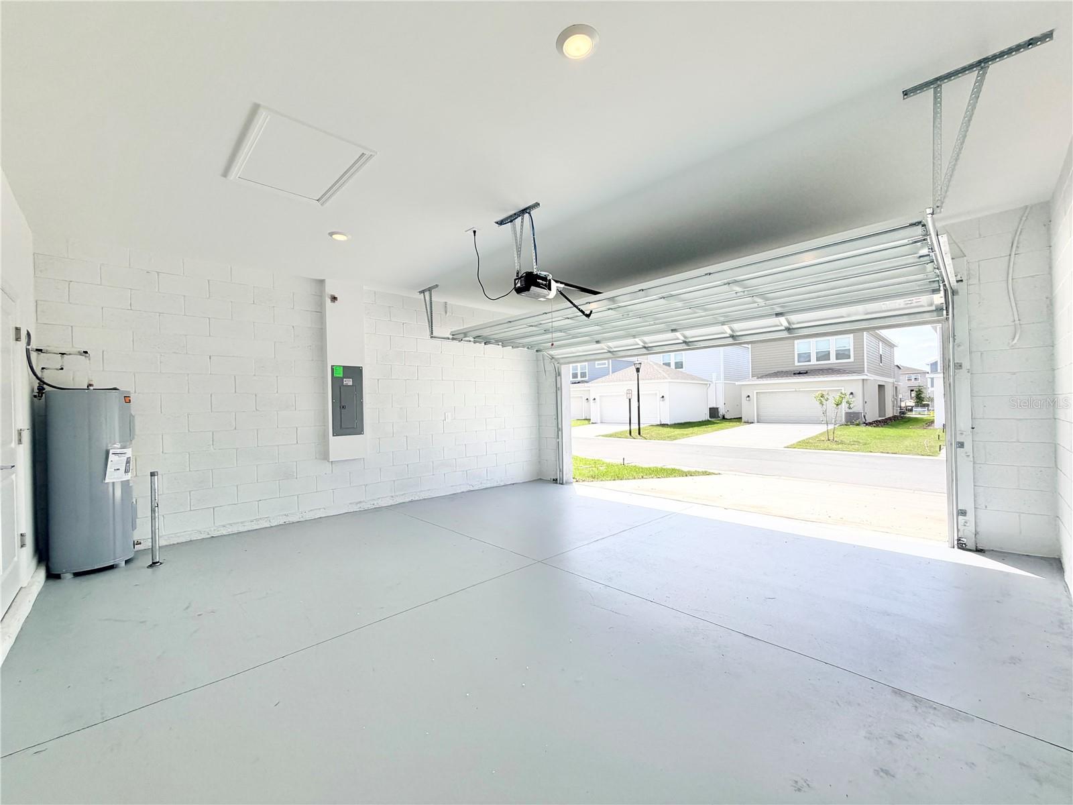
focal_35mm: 14
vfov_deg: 85.7
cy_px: 402
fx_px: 434
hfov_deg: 102.1
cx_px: 536
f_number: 2.2
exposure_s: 1/651
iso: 40
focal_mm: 2.22
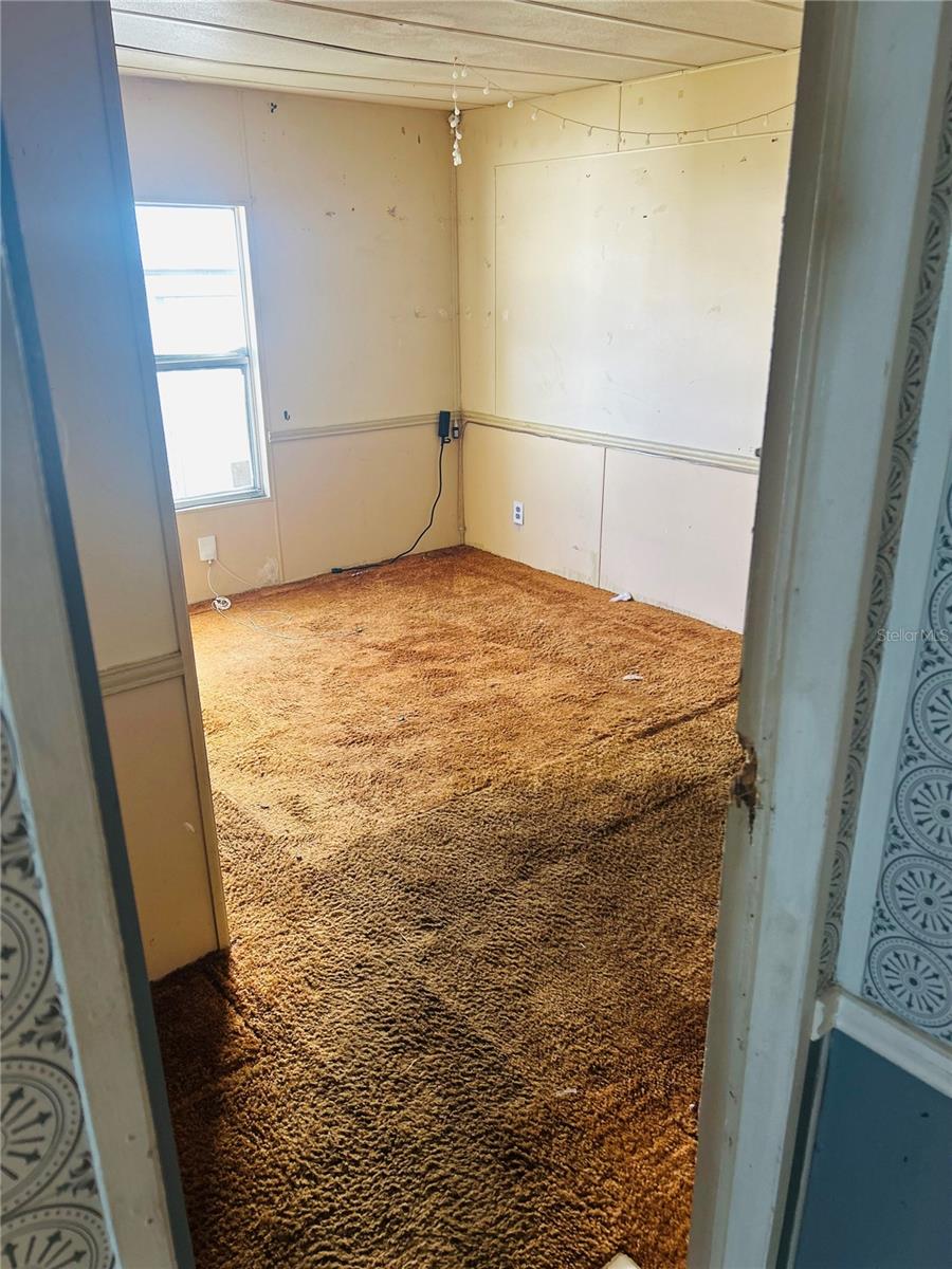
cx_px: 476
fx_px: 953
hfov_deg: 53.1
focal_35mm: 26
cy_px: 634
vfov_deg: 67.3
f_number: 1.5
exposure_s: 1/116
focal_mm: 5.7
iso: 125
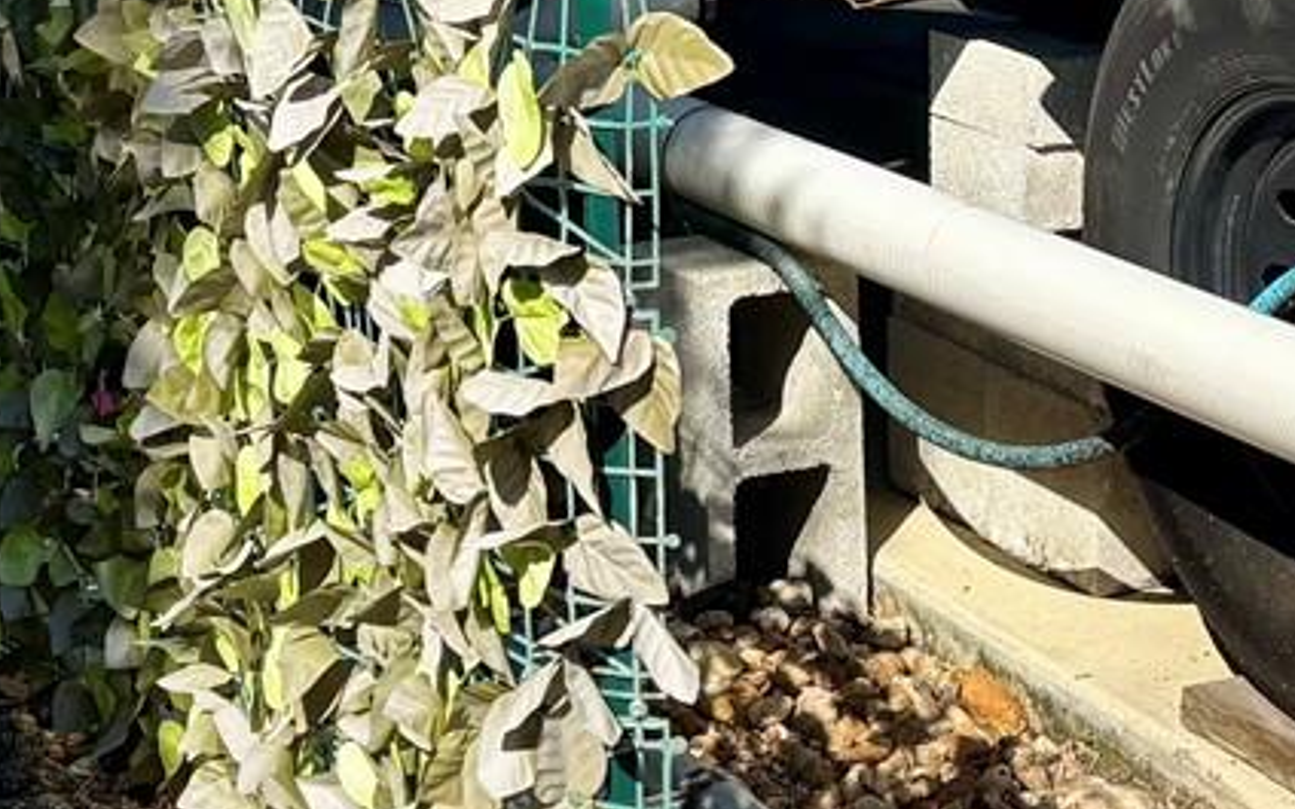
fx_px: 3670
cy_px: -659
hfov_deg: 19.8
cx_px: 293
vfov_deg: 11.6
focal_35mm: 104
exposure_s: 1/4082
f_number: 1.6
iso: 50
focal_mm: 5.96
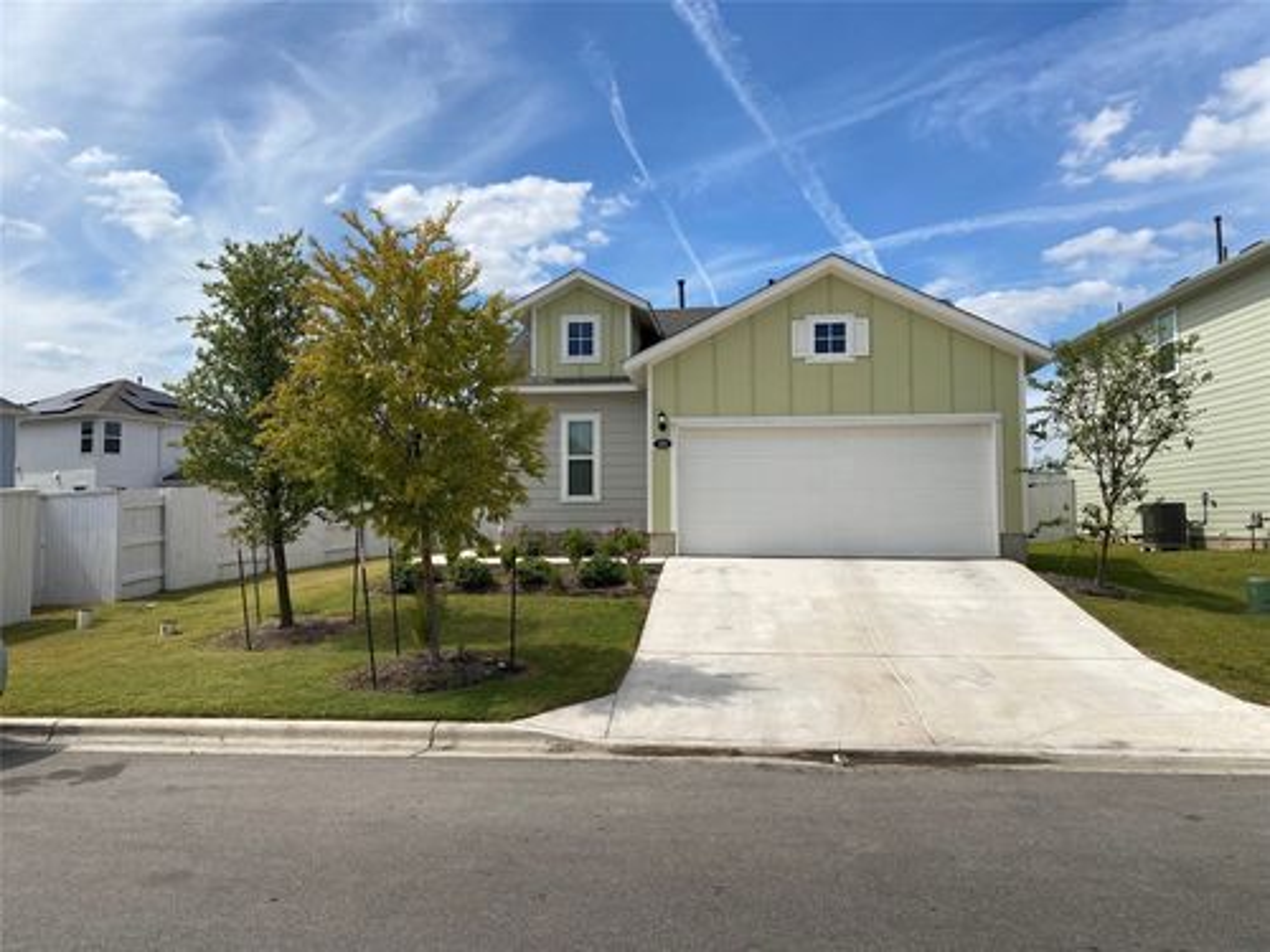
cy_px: 476
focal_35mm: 26
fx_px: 954
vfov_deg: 53.1
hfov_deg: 67.3
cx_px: 635
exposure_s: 1/5025
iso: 32
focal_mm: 4.25
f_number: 1.8
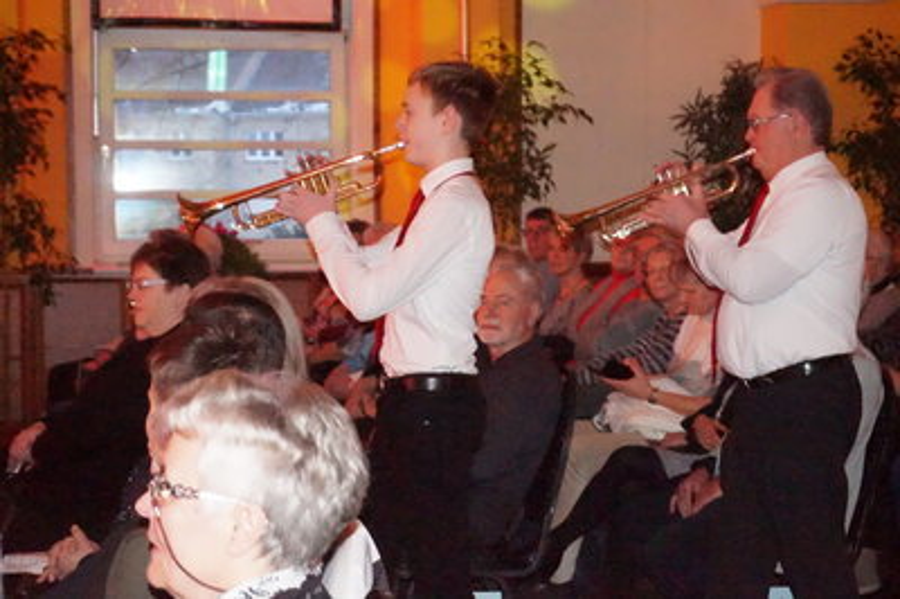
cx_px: 450
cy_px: 300
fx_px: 1761
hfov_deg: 28.7
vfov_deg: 19.3
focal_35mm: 70
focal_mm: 47
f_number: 5.6
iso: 16000
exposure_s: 1/160
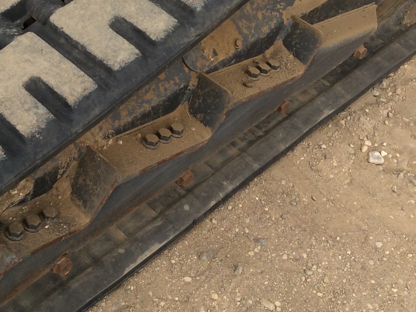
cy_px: 62
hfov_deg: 28.4
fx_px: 817
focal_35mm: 68
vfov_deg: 21.3
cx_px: 145
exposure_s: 1/362
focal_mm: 3.3
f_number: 2.4
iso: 32
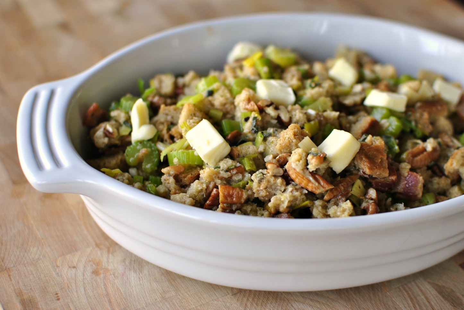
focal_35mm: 52
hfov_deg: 37.8
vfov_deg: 25.8
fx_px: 677
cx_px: 232
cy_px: 155
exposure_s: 1/80
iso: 125
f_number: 2.5
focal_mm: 35
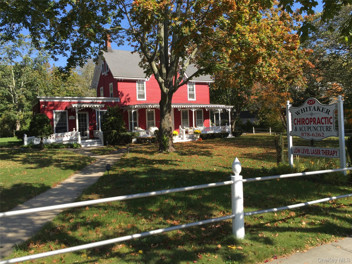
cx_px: 176
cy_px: 132
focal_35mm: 29
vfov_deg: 48.2
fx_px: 295
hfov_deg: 61.7
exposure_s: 1/942
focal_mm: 4.15
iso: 32
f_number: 2.2
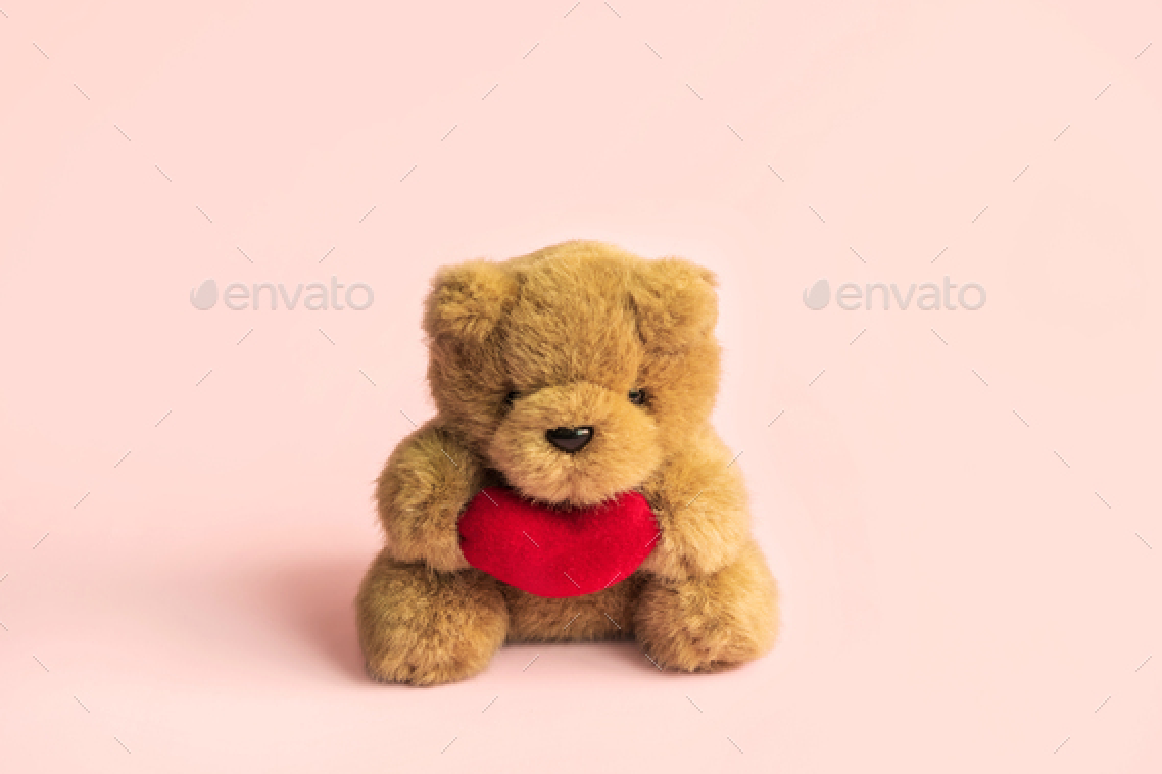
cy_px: 389
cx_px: 582
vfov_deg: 23.8
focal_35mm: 57
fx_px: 1839
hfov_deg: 35.1
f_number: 4
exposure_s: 1/50
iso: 200
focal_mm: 55
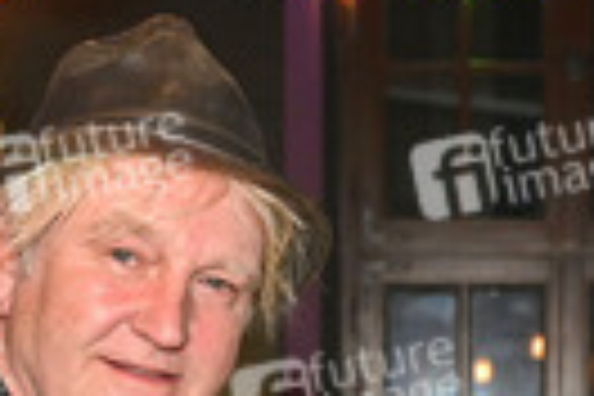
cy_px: 504
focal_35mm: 123
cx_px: 407
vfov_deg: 10.9
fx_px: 2029
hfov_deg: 16.6
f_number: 6.3
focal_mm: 36
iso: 2500
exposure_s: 1/160
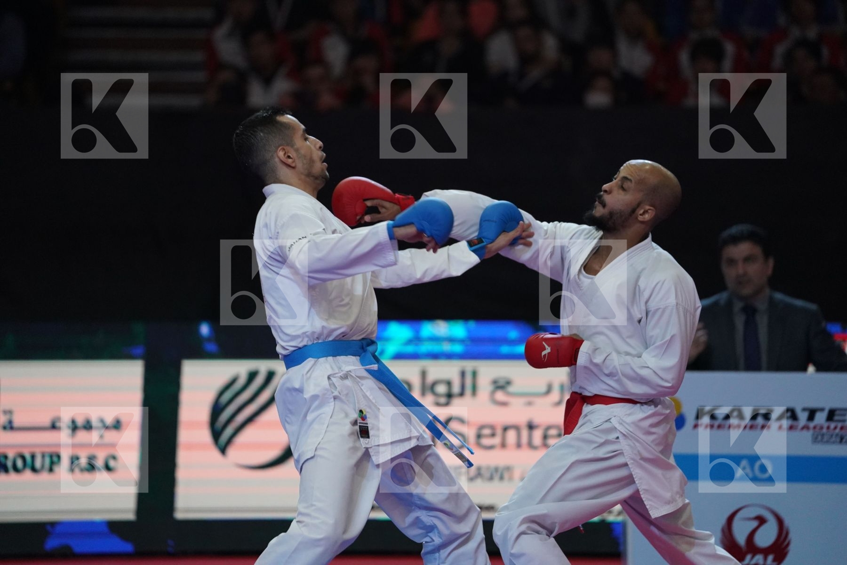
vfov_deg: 6.9
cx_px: 424
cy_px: 282
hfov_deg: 10.3
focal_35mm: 200
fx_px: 4705
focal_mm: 200
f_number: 2.8
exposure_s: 1/1000
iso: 3200
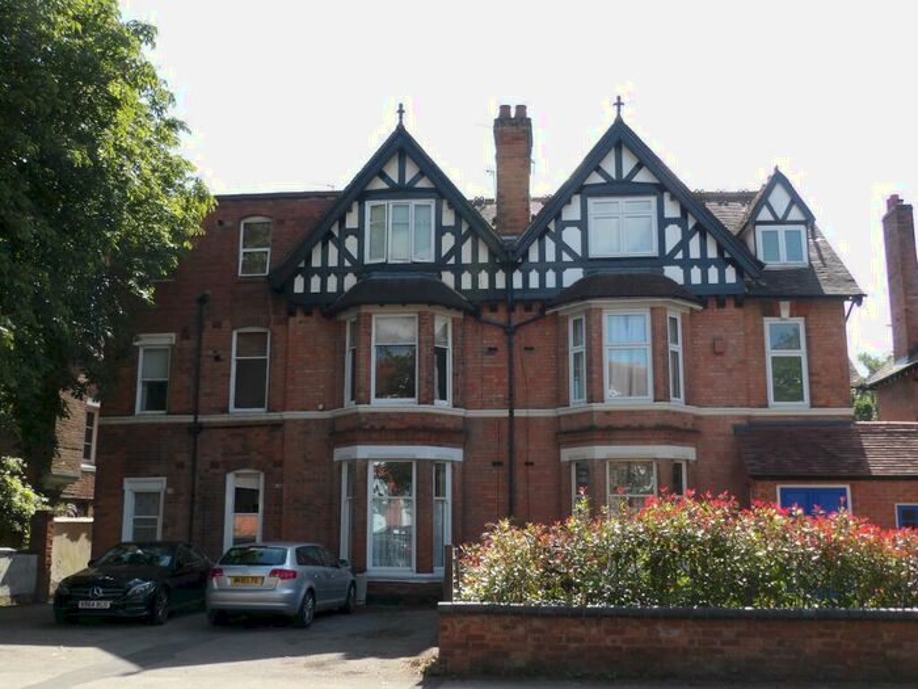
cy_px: 344
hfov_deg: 54.0
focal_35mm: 34
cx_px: 459
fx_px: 902
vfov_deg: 41.8
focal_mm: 6.2
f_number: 4.5
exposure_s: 1/207
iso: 100
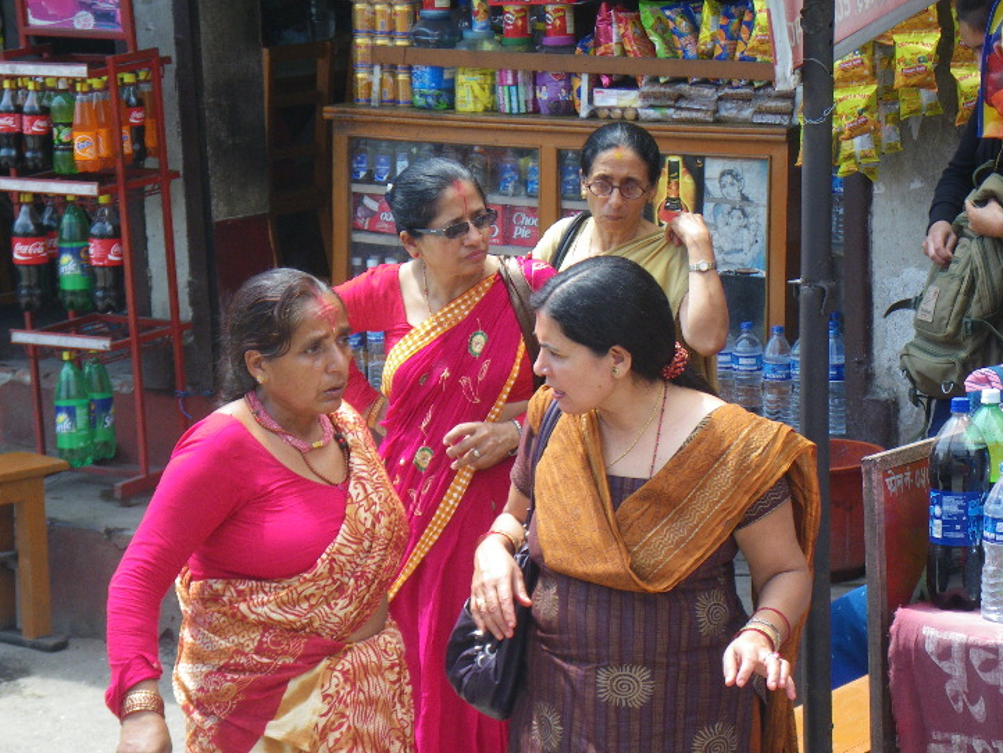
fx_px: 3217
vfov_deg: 13.3
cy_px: 439
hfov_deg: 17.7
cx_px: 465
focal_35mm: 111
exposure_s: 1/125
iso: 100
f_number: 5
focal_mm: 16.7
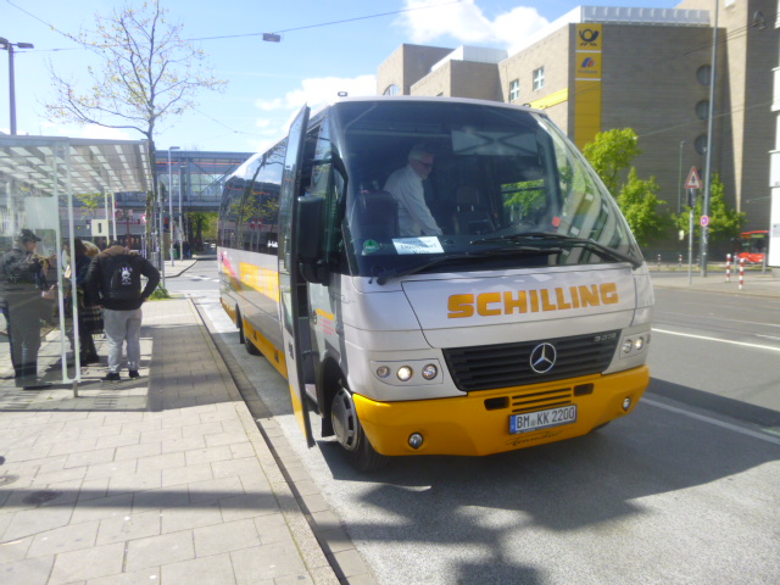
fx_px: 563
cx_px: 390
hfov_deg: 69.4
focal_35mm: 25
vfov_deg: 54.9
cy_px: 292
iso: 100
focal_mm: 4.5
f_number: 3.1
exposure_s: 1/400
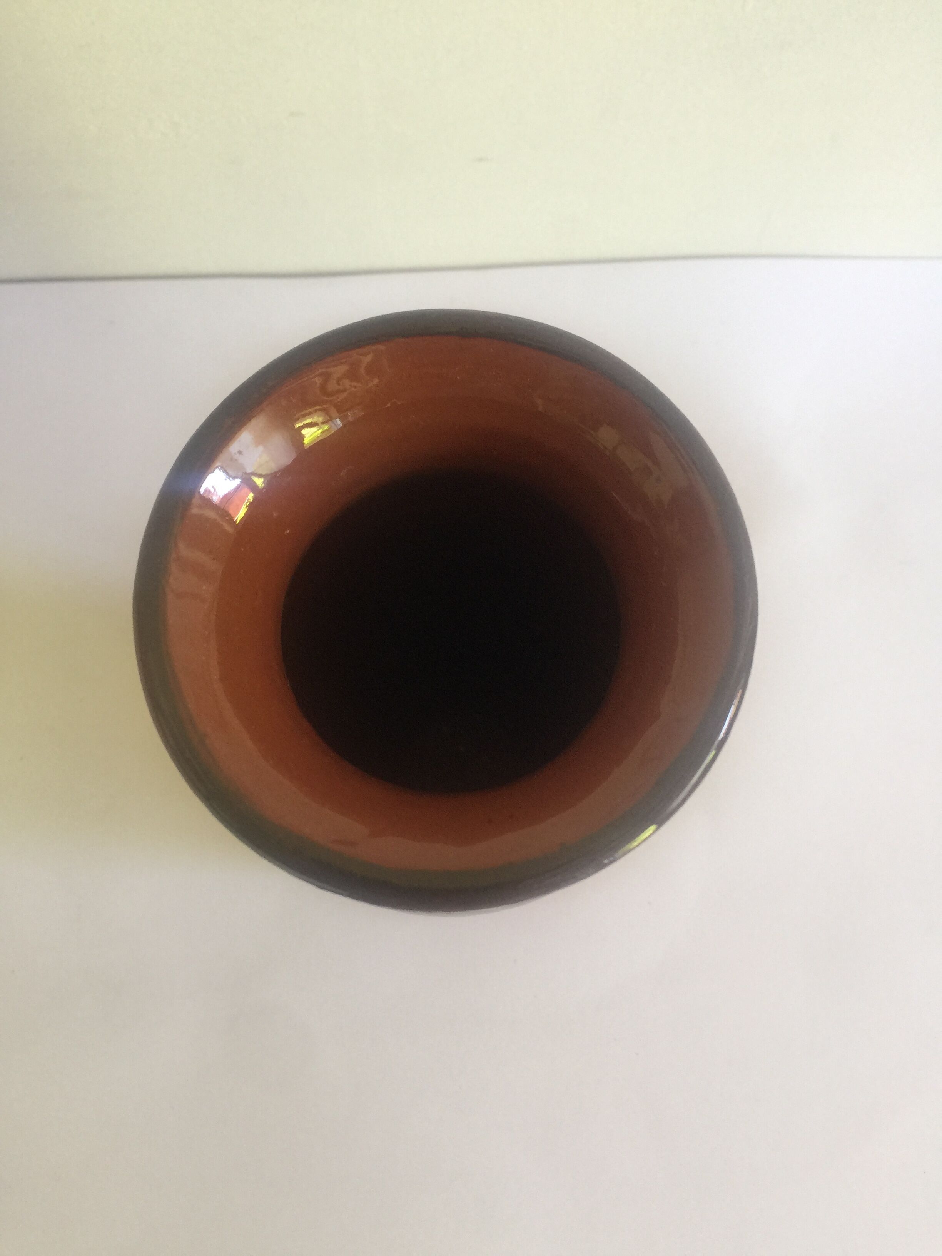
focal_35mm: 29
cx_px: 471
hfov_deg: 48.2
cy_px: 628
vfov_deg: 61.7
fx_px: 1052
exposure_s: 1/17
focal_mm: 4.15
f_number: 2.2
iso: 50
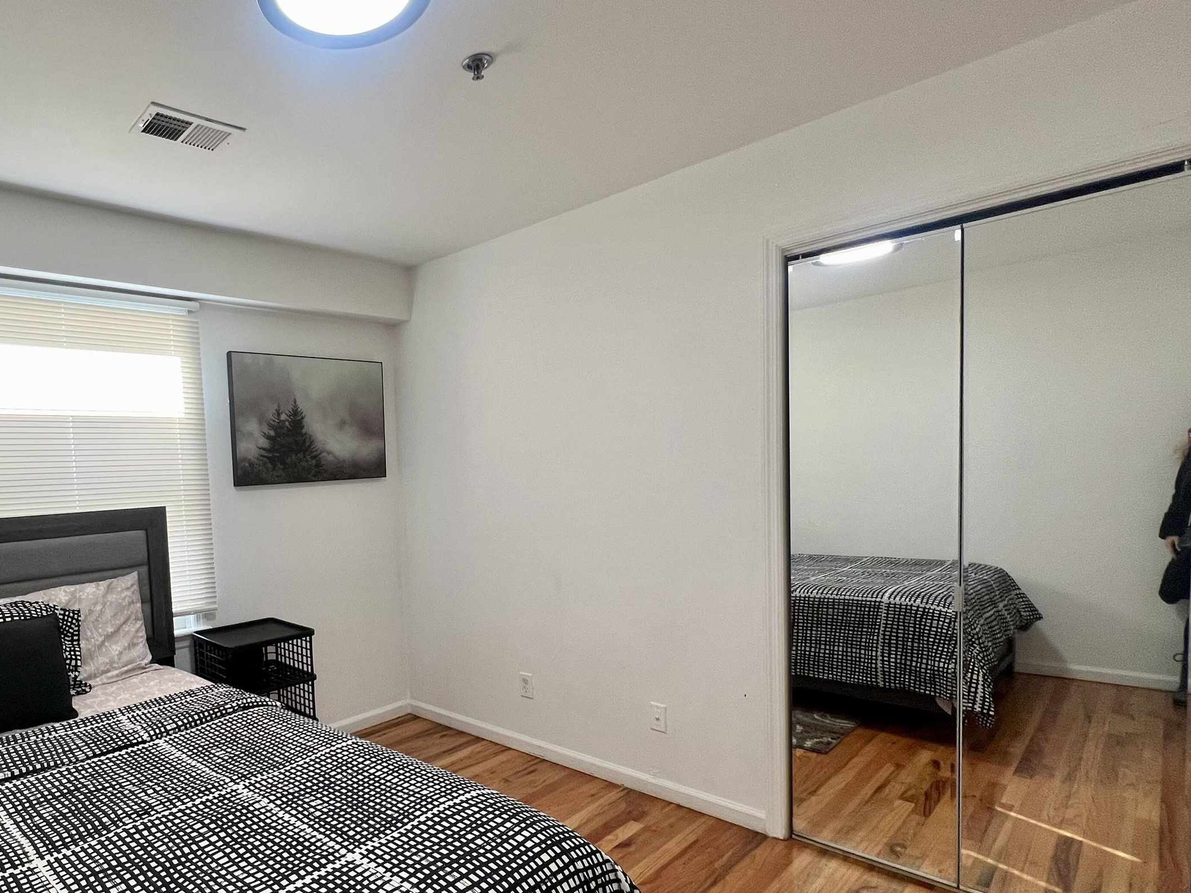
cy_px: 527
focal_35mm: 19
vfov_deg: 68.1
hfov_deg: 80.5
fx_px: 654
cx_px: 356
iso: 100
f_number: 1.8
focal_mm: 1.57
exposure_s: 1/120
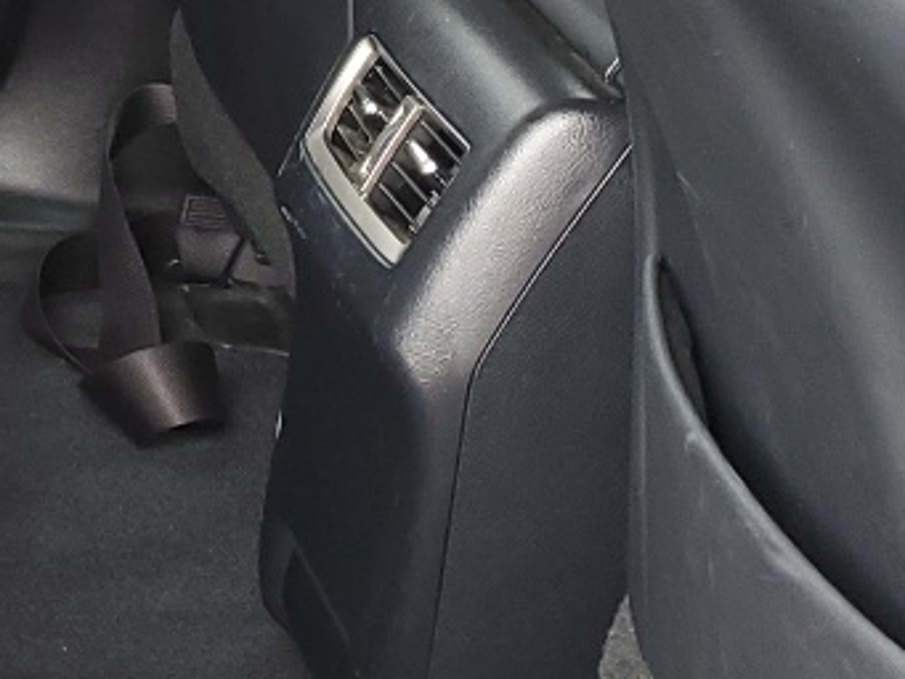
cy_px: -233
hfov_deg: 14.5
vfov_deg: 11.8
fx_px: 3191
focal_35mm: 122
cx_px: -642
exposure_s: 1/120
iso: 65
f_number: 1.5
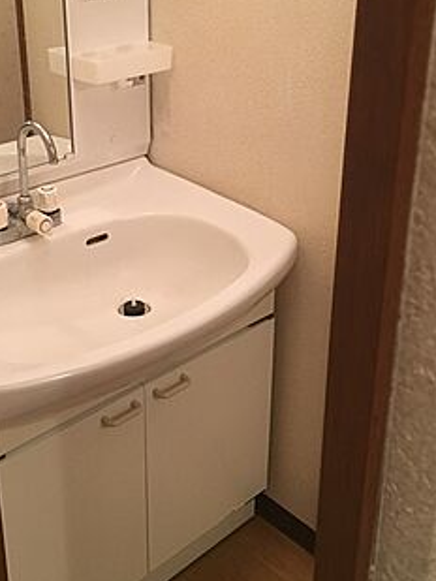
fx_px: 755
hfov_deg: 32.0
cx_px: 150
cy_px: 197
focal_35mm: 45
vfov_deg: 41.6
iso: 125
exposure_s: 1/30
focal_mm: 4.15
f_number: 2.2
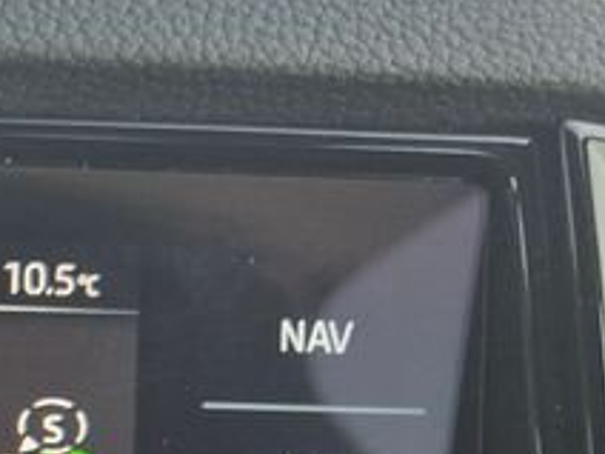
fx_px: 1940
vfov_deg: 13.0
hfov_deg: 14.3
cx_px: -659
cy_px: 565
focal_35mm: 111
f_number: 1.8
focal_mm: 5.4
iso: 500
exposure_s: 1/84
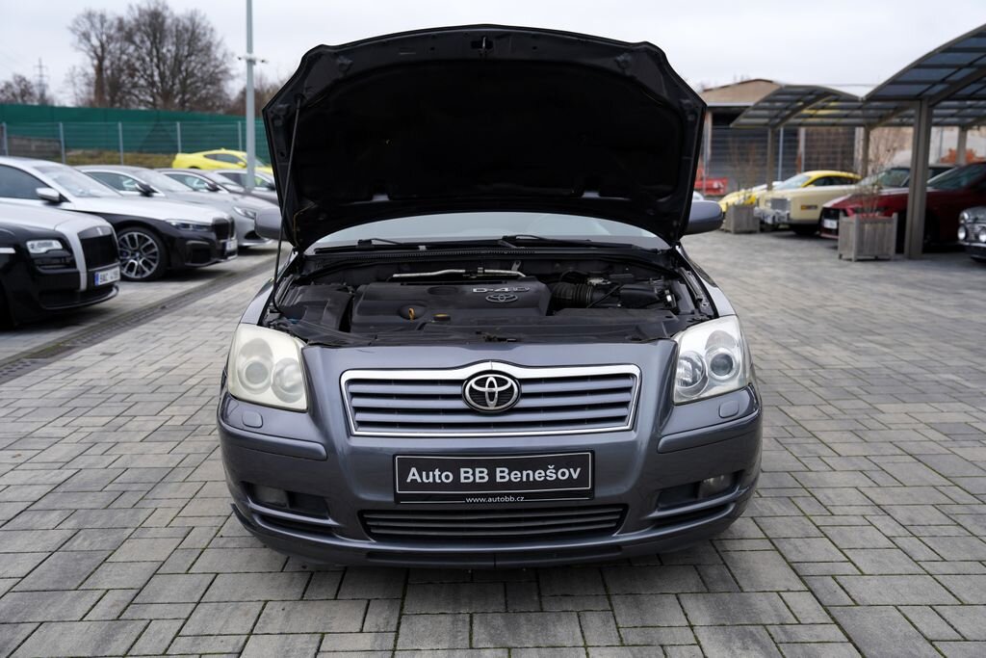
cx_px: 493
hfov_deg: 57.2
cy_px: 329
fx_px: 904
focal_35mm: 33
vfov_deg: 40.0
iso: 100
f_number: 3.5
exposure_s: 1/60
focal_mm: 33
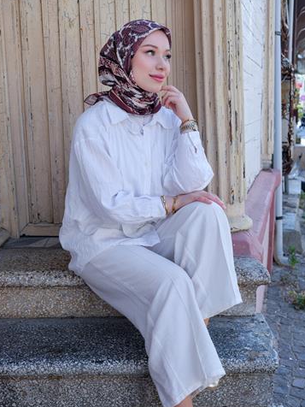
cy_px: 190
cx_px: 138
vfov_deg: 40.4
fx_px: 552
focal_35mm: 47
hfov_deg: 30.9
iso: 320
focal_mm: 53.6
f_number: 7.1
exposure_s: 1/180
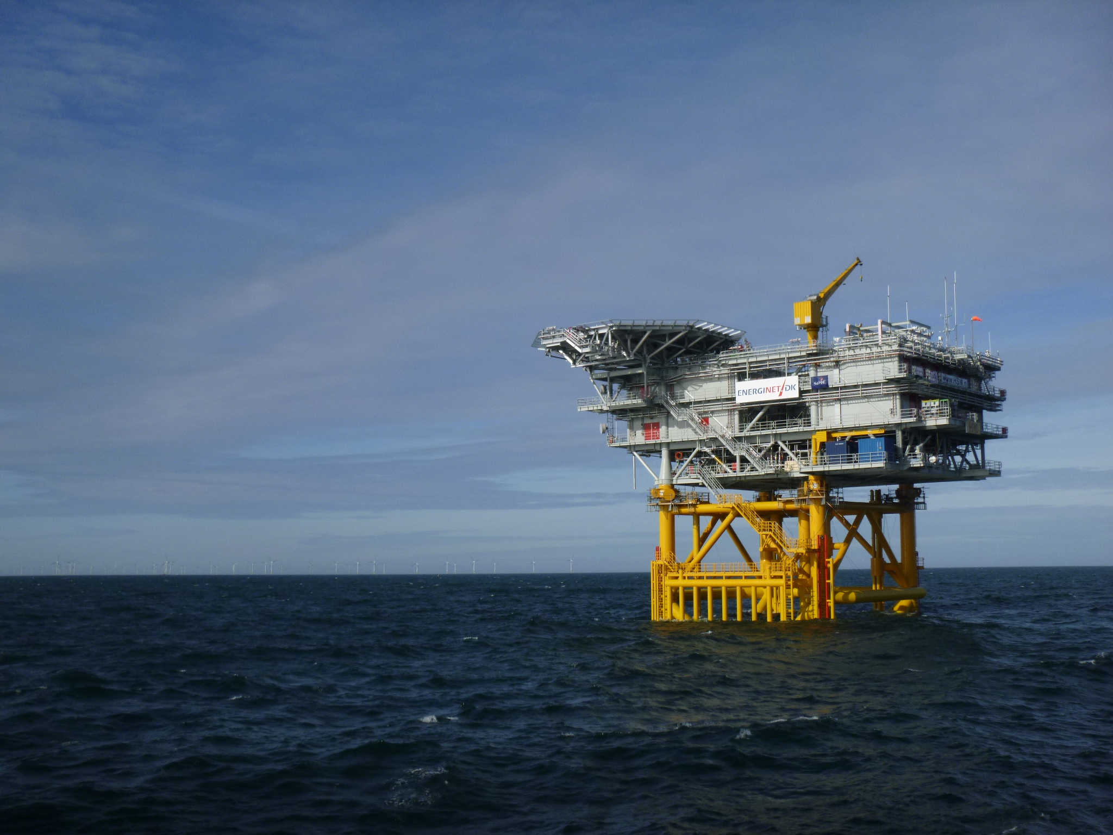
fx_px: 1415
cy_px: 418
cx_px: 556
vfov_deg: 32.9
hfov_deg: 42.9
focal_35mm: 44
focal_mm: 7.9
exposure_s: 1/1000
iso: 100
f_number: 4.7
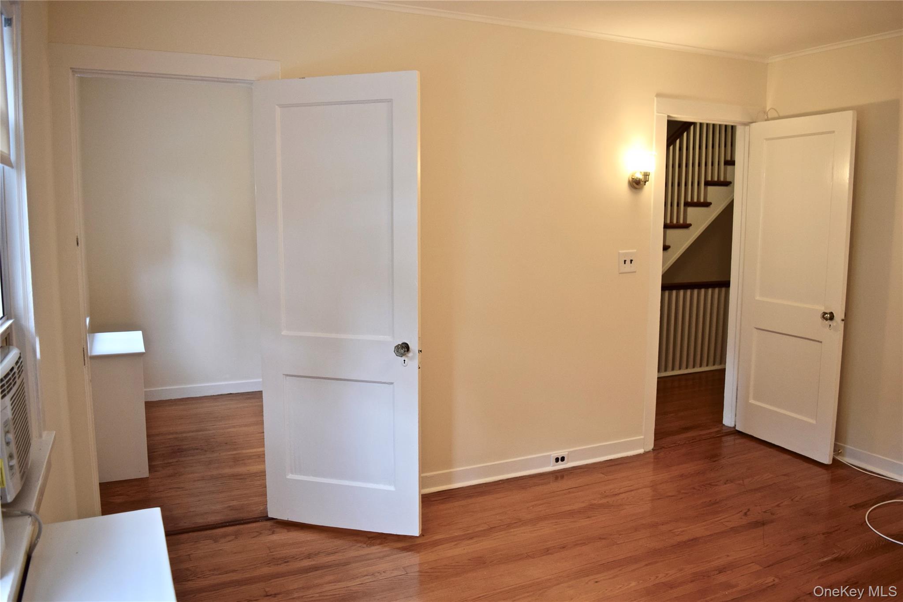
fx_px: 677
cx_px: 452
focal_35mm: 27
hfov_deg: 67.4
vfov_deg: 47.9
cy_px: 301
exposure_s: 1/80
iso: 400
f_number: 4.5
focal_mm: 18
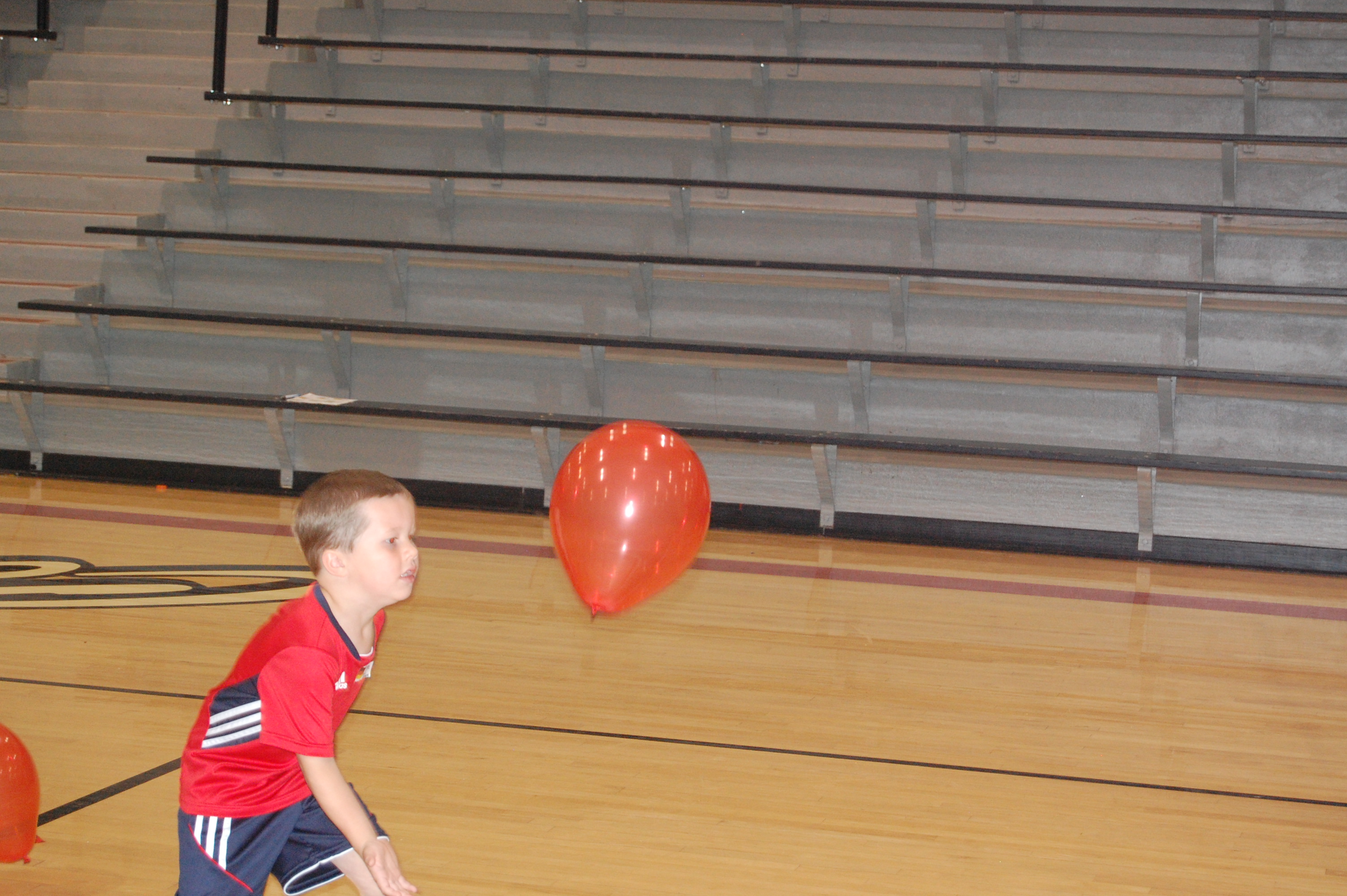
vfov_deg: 16.5
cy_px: 448
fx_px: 3084
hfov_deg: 24.6
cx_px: 674
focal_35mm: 82
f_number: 5.6
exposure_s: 1/60
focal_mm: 55
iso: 1600
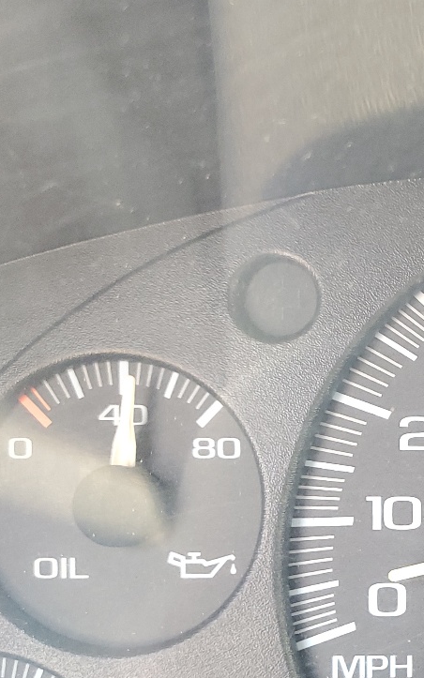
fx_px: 1128
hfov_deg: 18.4
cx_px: 672
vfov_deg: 32.9
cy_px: 502
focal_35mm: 61
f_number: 1.5
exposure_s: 1/60.2
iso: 132
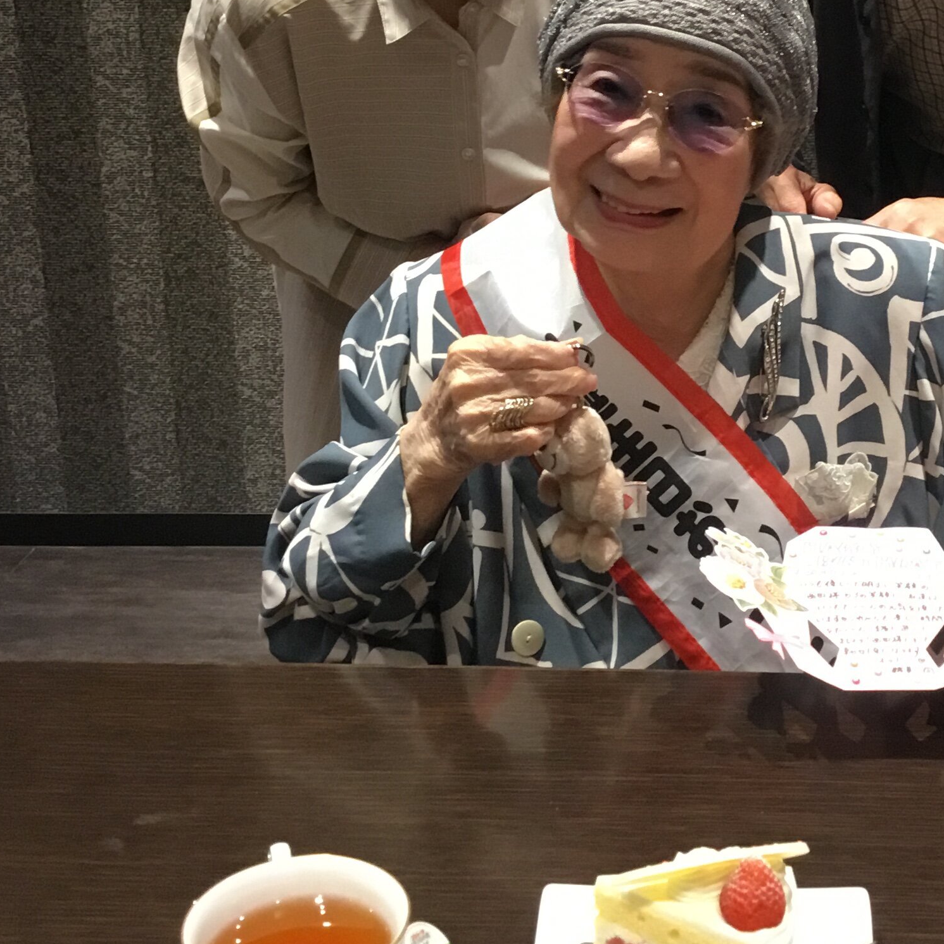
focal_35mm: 60
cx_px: 677
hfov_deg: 28.3
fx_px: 1851
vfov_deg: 28.2
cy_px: 227
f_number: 2.4
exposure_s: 1/30
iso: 125
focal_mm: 3.3
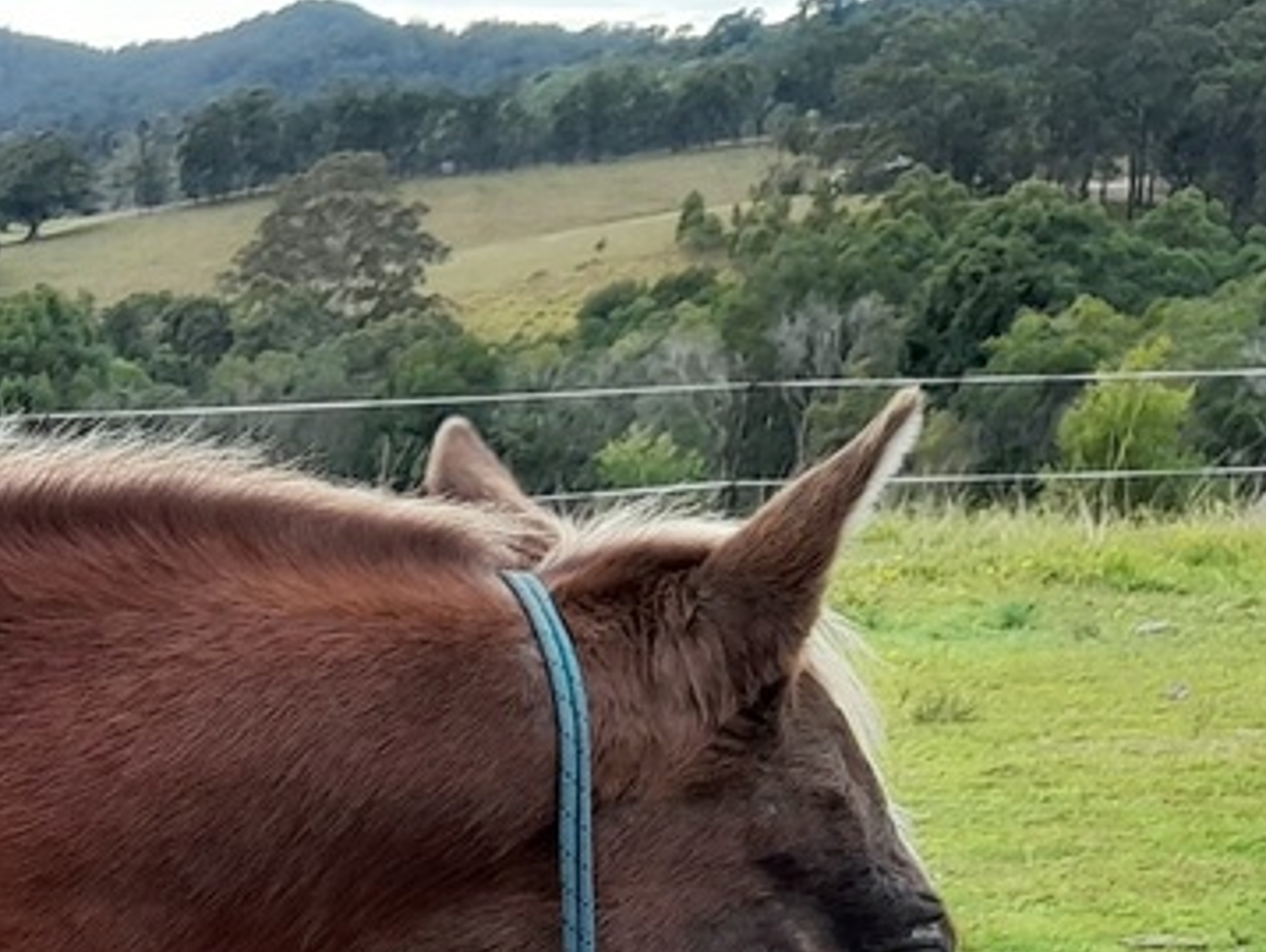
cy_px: 1299
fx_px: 3404
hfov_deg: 19.1
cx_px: -483
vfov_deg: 15.1
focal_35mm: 93
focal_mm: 4.6
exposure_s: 1/50
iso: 20
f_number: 2
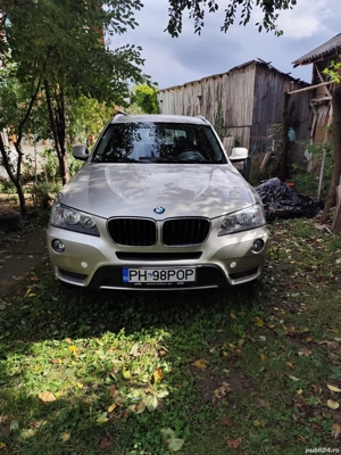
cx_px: 170
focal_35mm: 23
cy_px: 228
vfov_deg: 73.9
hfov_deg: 58.9
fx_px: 302
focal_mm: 6.19
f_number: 1.65
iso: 50
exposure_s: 1/731
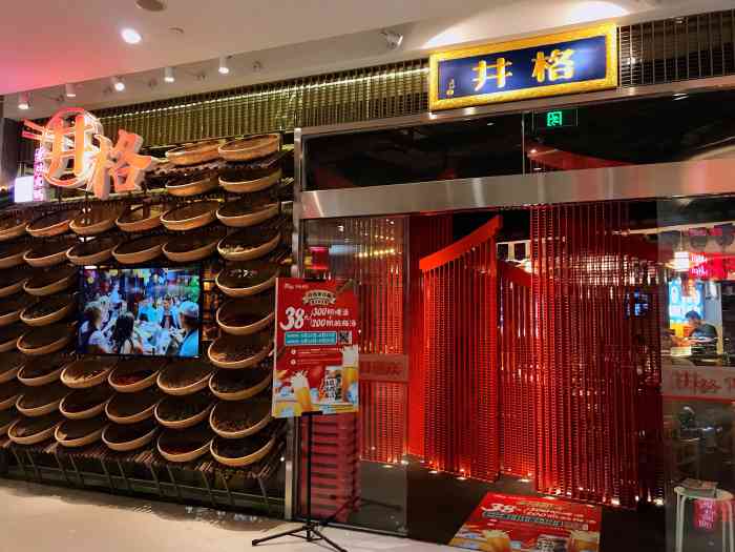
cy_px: 276
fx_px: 595
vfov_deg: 49.7
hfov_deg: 63.4
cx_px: 368
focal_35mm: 28
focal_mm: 3.99
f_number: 1.8
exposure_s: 1/20
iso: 40
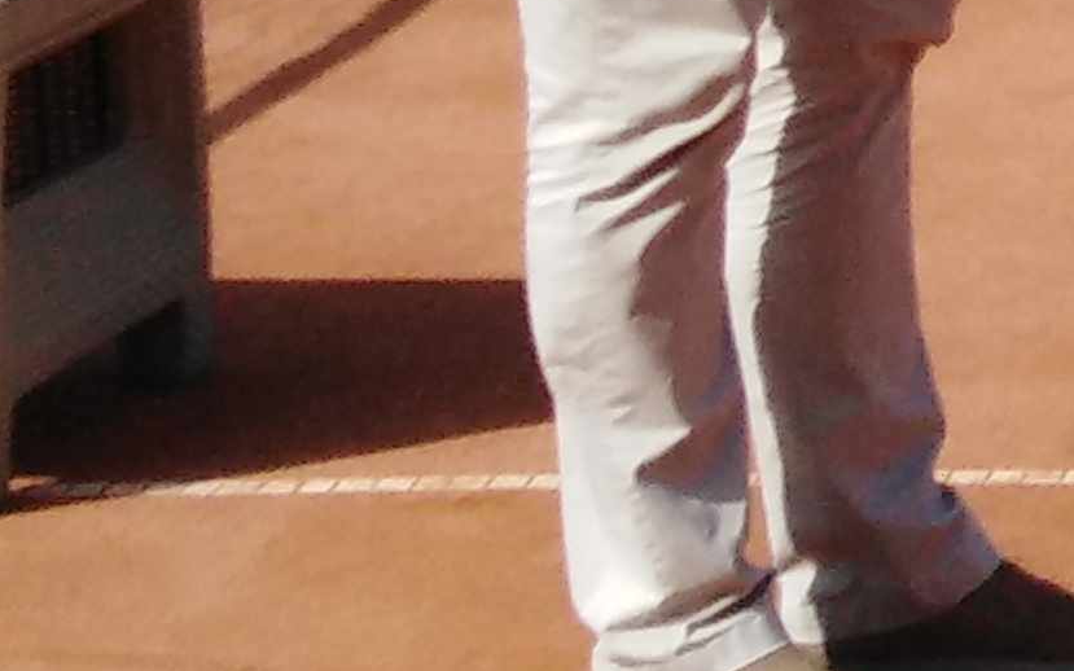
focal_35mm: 133
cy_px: -1076
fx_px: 3893
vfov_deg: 8.7
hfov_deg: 14.0
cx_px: 1937
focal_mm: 3.37
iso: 100
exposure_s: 1/1178
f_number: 2.2
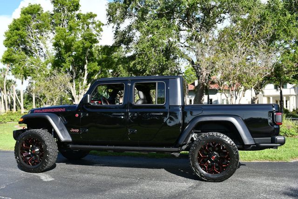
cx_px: 149
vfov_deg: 36.9
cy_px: 100
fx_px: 298
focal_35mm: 36
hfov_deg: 53.1
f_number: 8
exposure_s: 1/250
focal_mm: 18
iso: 180
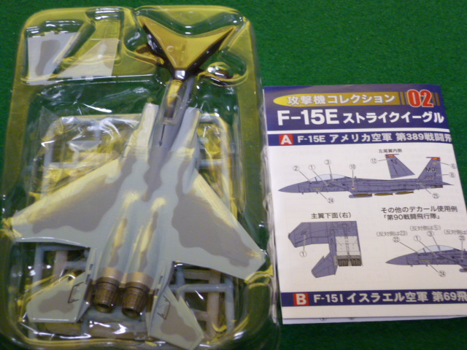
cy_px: 175
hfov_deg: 25.3
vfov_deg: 19.1
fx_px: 1039
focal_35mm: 77
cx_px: 234
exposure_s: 1/30
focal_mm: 13.7
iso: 400
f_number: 4.7
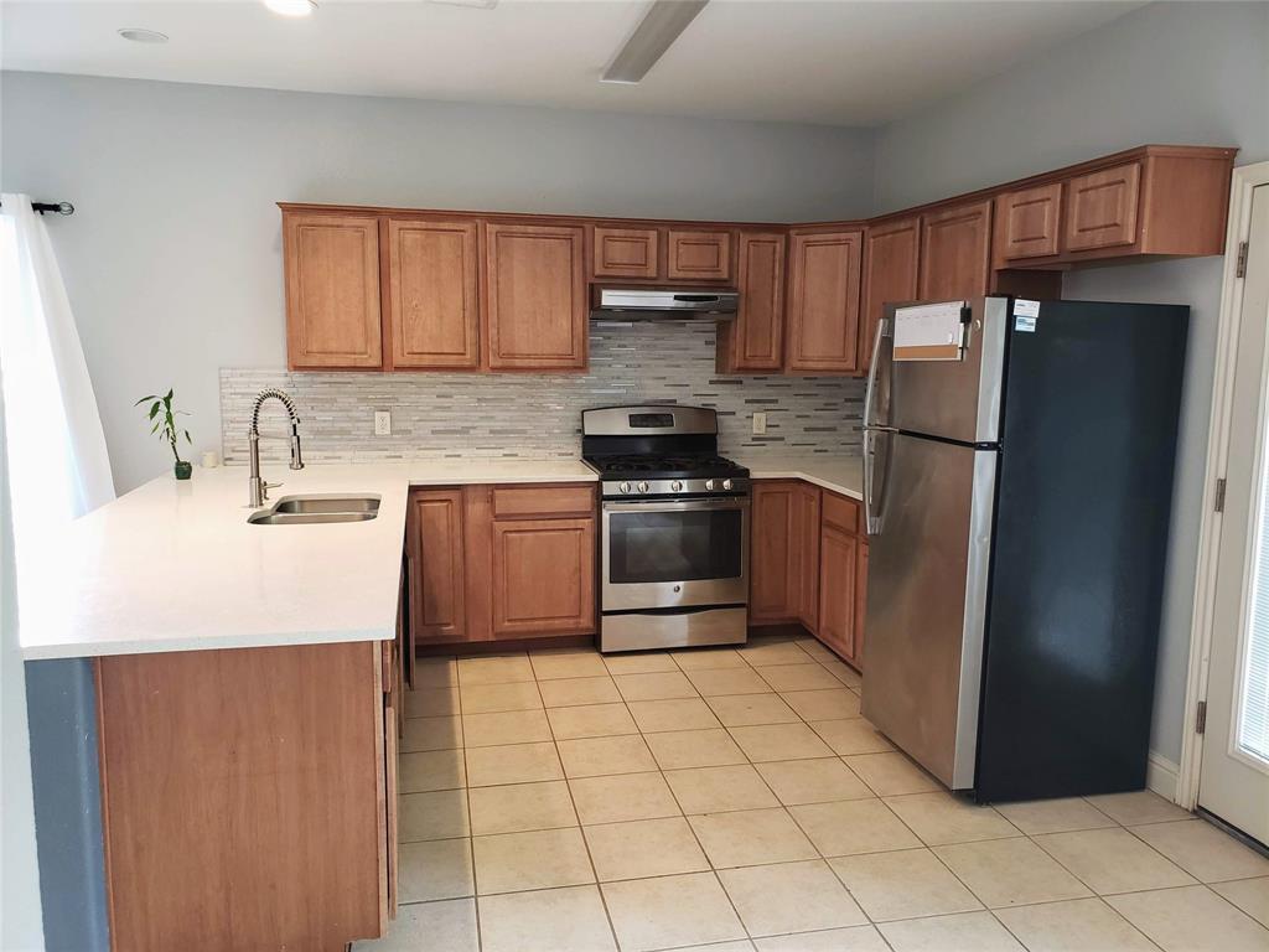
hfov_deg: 67.3
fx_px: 953
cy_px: 476
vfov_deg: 53.1
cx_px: 634
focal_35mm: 26
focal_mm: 4.3
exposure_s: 1/24
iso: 250
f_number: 2.4
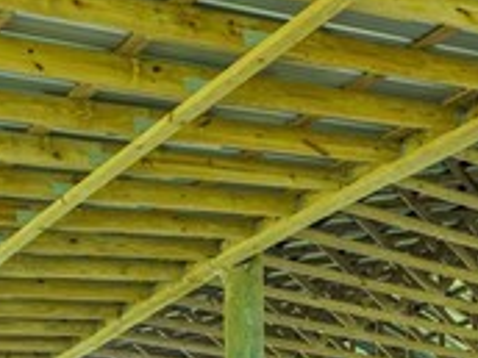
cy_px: 644
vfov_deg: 13.6
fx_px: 1339
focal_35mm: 97
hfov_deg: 19.1
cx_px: 575
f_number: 9
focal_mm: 16
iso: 320
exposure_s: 1/25
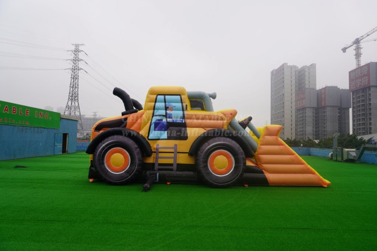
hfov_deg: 73.7
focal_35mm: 24
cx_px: 188
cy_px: 126
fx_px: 251
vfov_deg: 53.1
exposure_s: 1/125
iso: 100
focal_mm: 16
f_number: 8
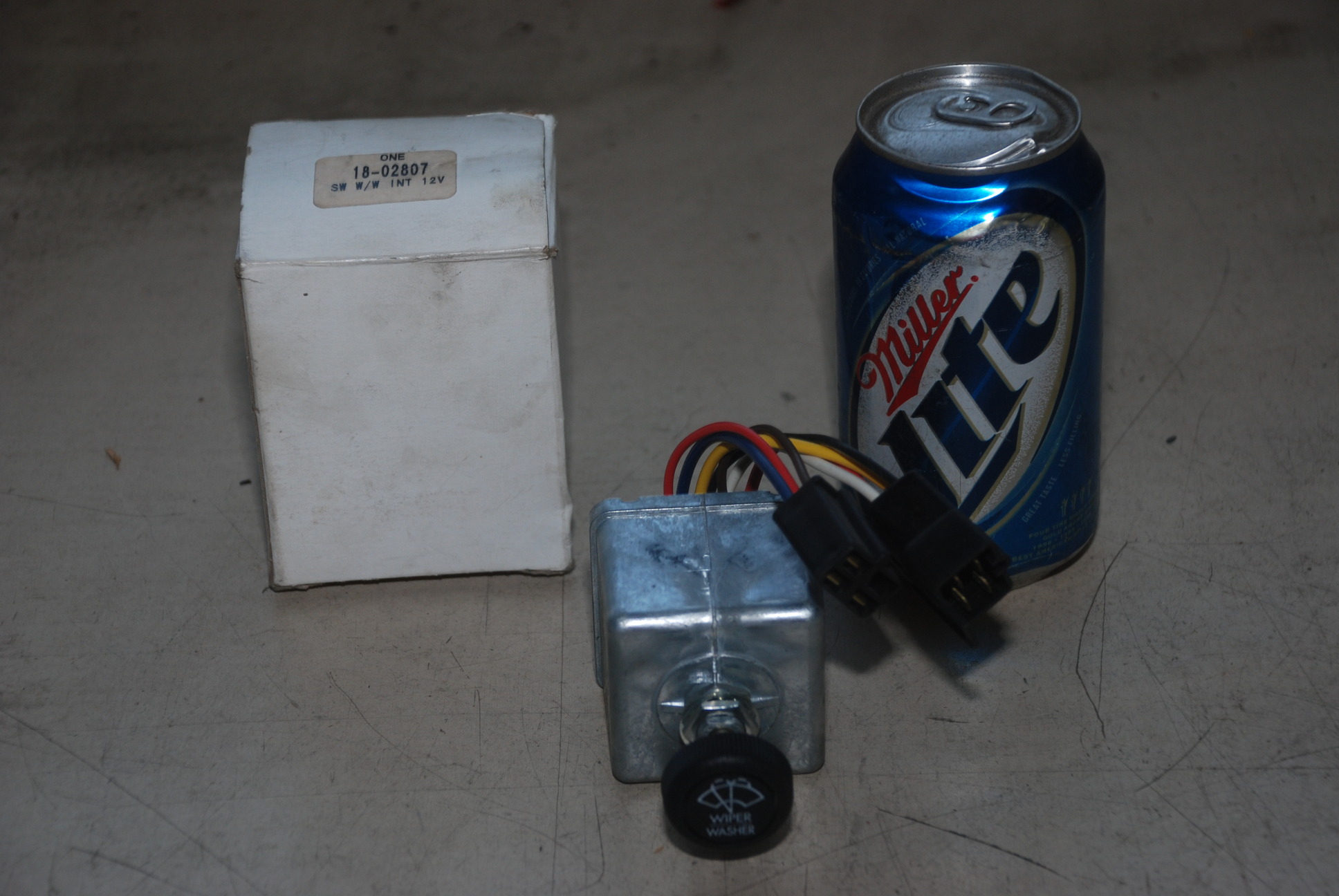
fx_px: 3910
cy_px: 448
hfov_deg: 19.4
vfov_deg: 13.1
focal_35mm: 105
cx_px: 670
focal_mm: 70
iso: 200
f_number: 5.6
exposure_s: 1/60
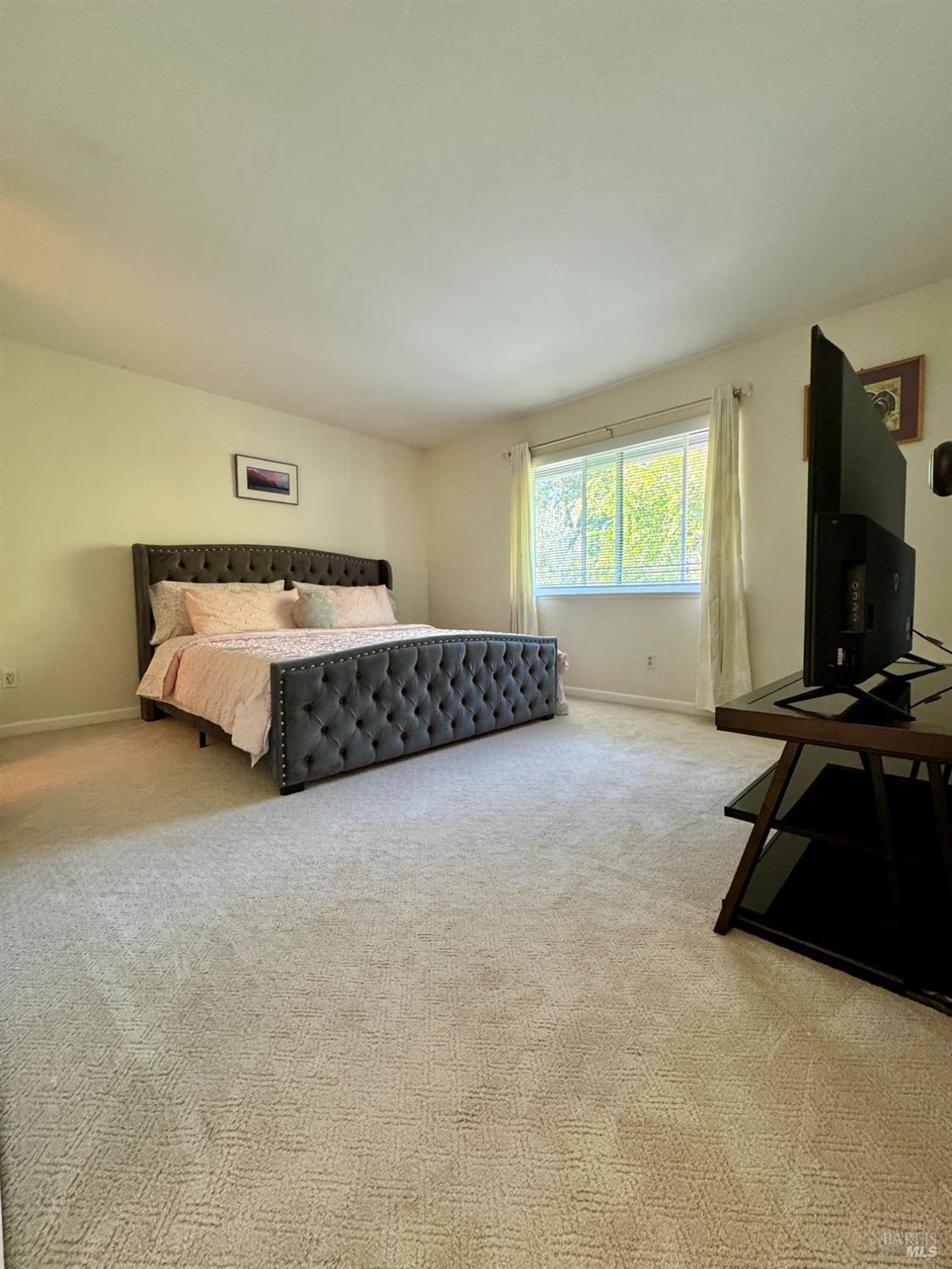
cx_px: 476
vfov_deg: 102.1
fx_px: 513
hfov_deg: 85.7
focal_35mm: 14
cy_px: 634
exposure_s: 1/60
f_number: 2.2
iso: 400
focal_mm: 2.22
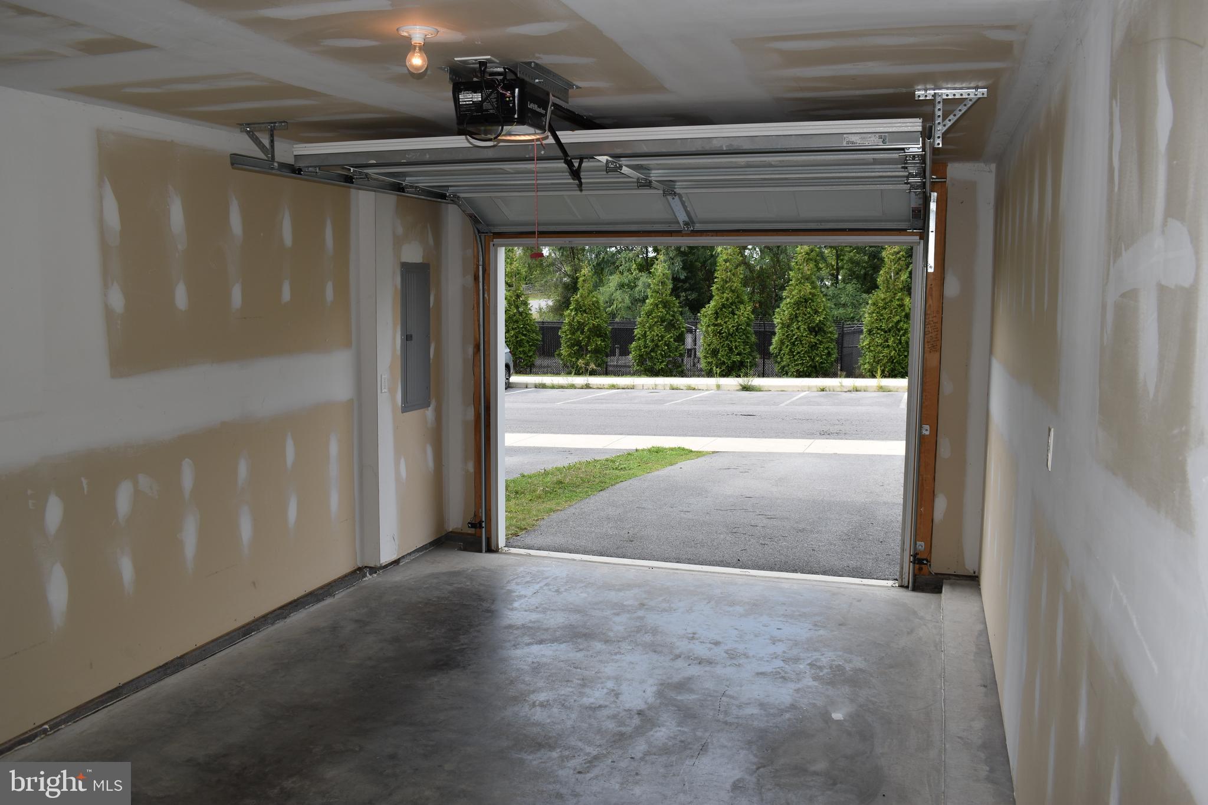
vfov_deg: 43.6
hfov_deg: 61.9
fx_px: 1007
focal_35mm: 30
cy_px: 402
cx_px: 604
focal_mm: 20
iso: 100
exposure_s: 1/160
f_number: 6.3
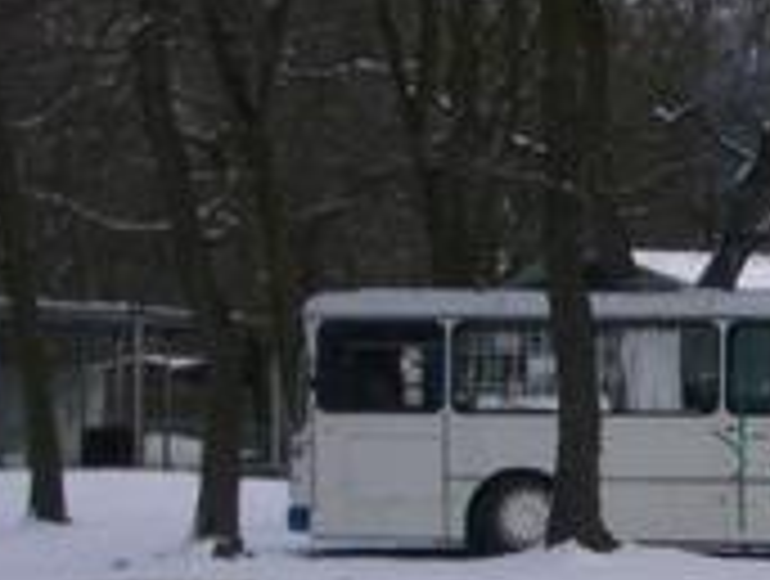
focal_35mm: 183
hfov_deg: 10.3
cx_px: 1297
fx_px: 4079
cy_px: 409
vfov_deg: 8.1
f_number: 5
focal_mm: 8.2
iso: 50
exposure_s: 1/200
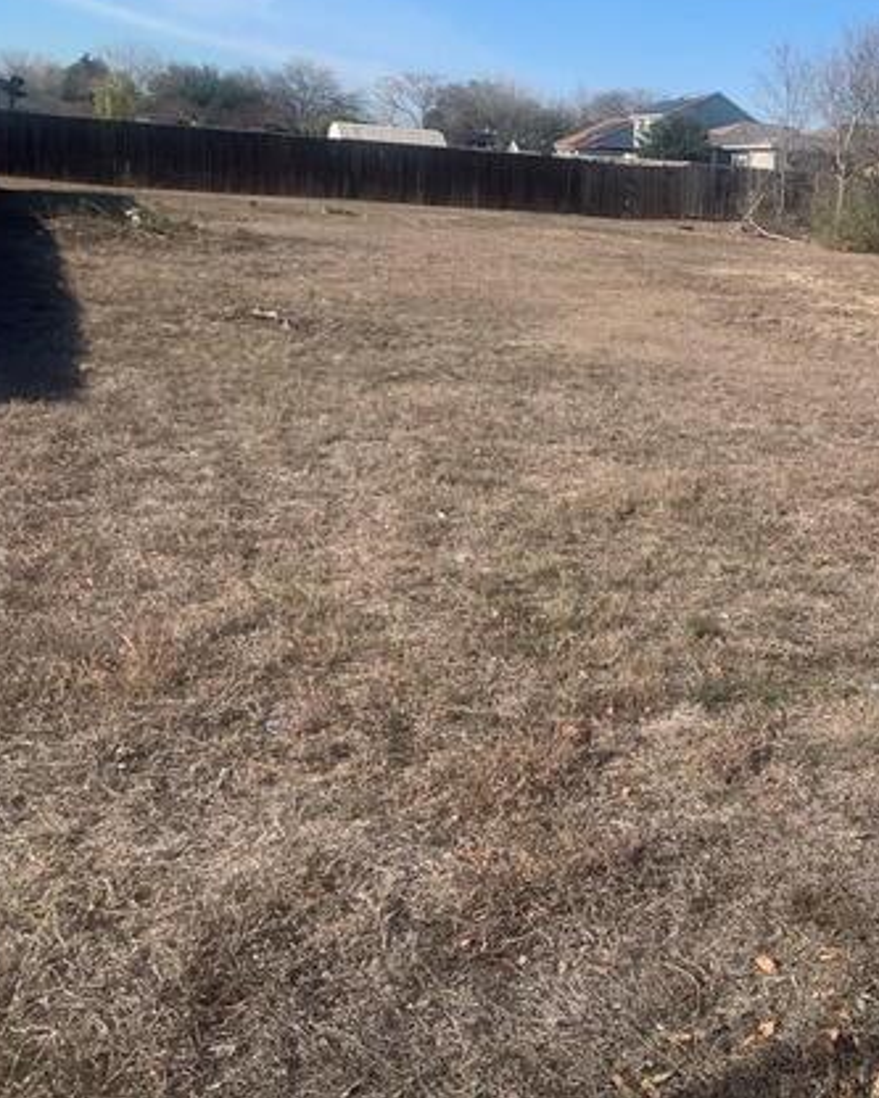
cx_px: 810
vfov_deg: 46.8
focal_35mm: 39
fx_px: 1268
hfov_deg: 35.7
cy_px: 552
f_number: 1.8
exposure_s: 1/1779
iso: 25
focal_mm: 4.25
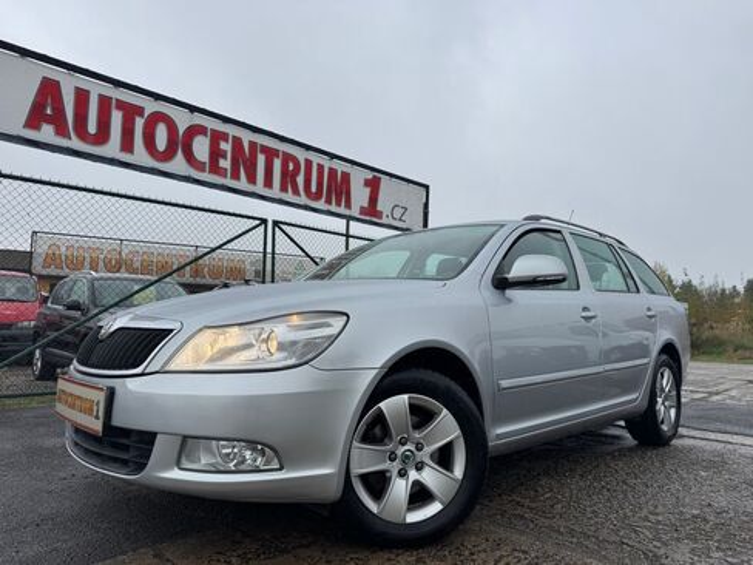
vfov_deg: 56.8
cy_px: 282
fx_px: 522
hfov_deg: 71.6
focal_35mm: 24
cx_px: 376
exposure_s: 1/1366
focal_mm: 6.76
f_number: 1.78
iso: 80
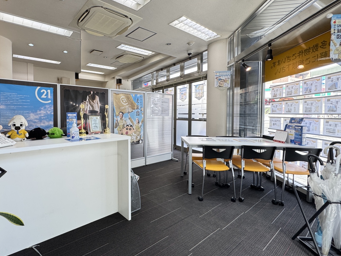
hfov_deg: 85.8
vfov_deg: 71.5
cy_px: 120
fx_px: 177
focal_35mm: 18
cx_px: 125
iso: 160
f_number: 2.2
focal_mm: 2.22
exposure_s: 1/120
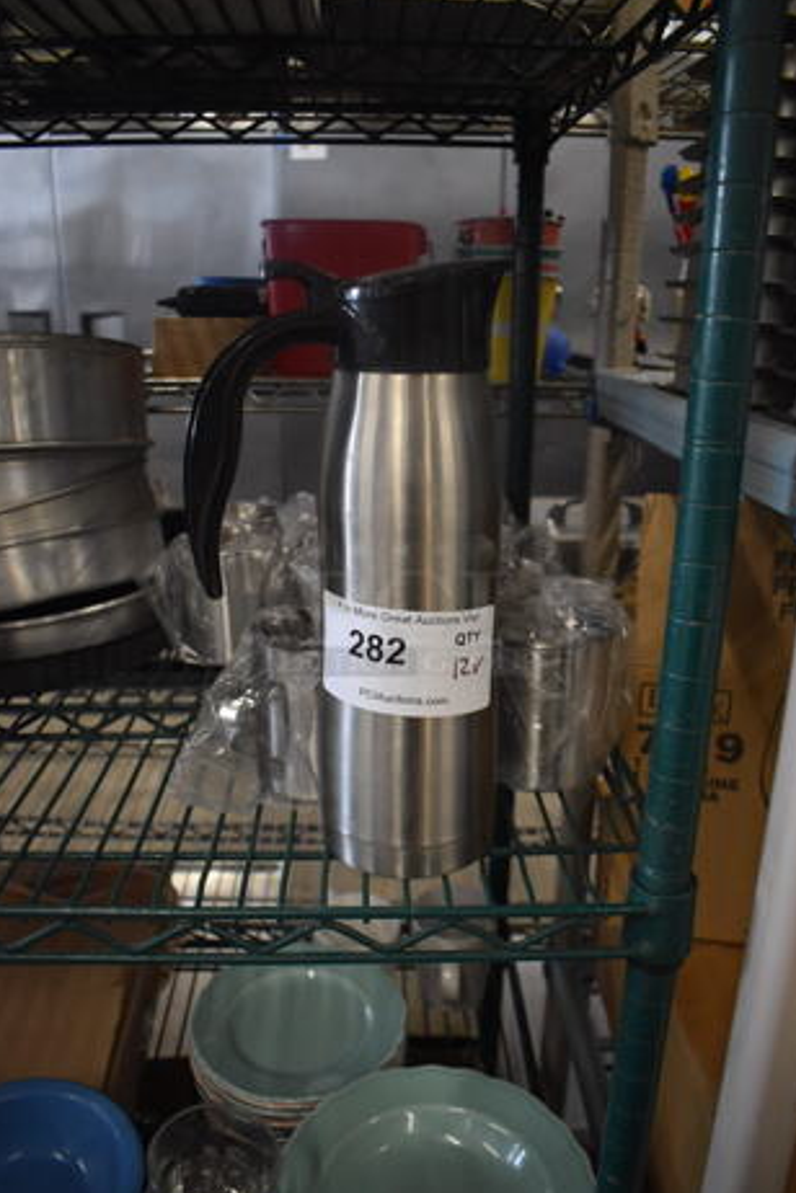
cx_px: 401
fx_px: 929
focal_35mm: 28
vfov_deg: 65.5
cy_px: 606
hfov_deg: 46.4
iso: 1600
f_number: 3.5
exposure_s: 1/125
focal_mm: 18
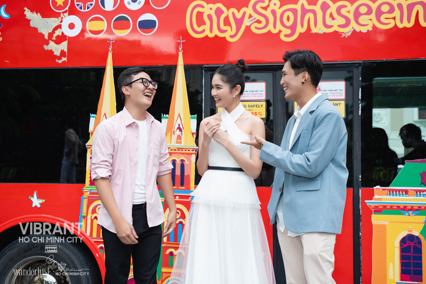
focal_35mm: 49
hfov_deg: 40.4
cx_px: 213
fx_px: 580
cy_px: 142
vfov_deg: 27.5
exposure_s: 1/250
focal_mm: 49
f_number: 4
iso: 250
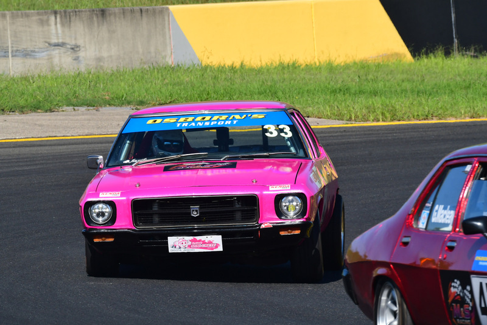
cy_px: 162
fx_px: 7104
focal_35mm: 525
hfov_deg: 3.9
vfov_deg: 2.6
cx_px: 244
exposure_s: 1/640
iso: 500
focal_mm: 350
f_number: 13
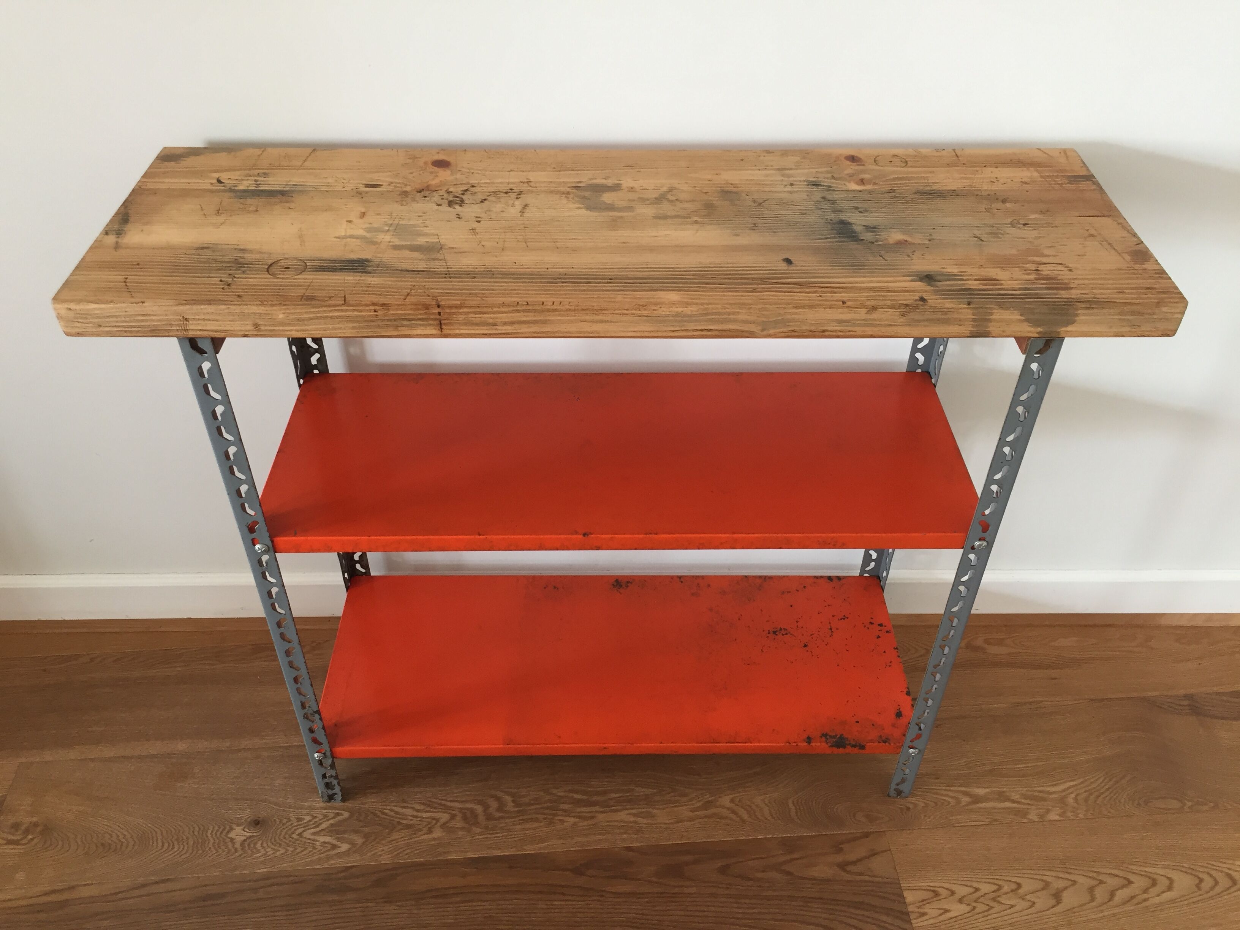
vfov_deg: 48.2
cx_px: 620
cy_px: 465
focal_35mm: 29
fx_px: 1039
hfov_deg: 61.7
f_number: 2.2
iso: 80
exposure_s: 1/33
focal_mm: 4.15
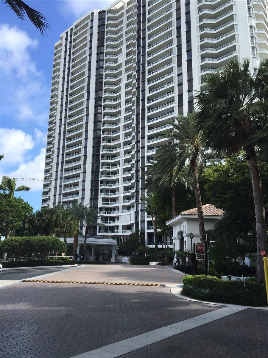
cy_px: 179
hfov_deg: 48.2
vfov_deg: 61.7
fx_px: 299
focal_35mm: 29
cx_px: 134
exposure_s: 1/777
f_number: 2.2
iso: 25
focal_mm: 4.15
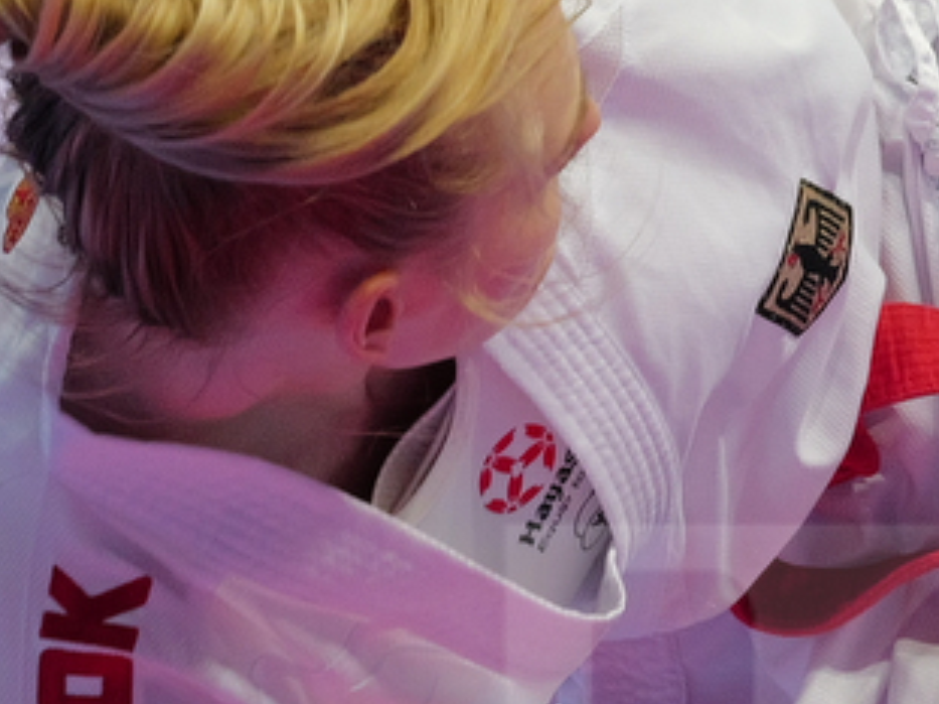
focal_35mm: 935
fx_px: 25353
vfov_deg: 1.6
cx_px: 2098
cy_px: 861
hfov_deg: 2.1
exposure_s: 1/1000
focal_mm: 121
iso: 1250
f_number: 2.8
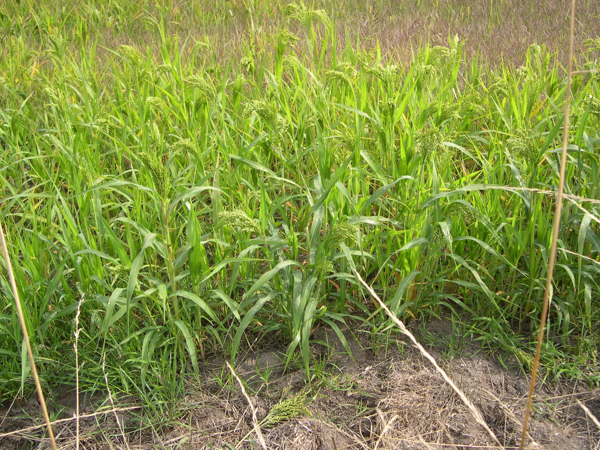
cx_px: 300
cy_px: 225
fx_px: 659
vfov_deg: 37.7
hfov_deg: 49.0
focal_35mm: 38
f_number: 2.8
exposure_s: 1/371
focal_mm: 8
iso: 100
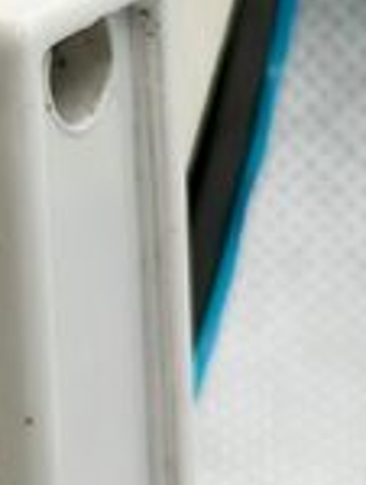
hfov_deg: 5.8
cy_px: 52
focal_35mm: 256
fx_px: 3599
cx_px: -178
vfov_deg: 7.7
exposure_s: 1/345
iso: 80
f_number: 1.78
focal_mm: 6.86
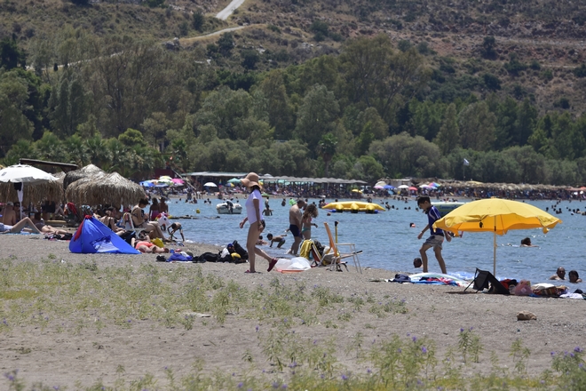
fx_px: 3540
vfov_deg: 6.3
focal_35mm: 218
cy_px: 196
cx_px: 293
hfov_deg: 9.5
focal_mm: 145
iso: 100
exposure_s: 1/800
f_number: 5.6
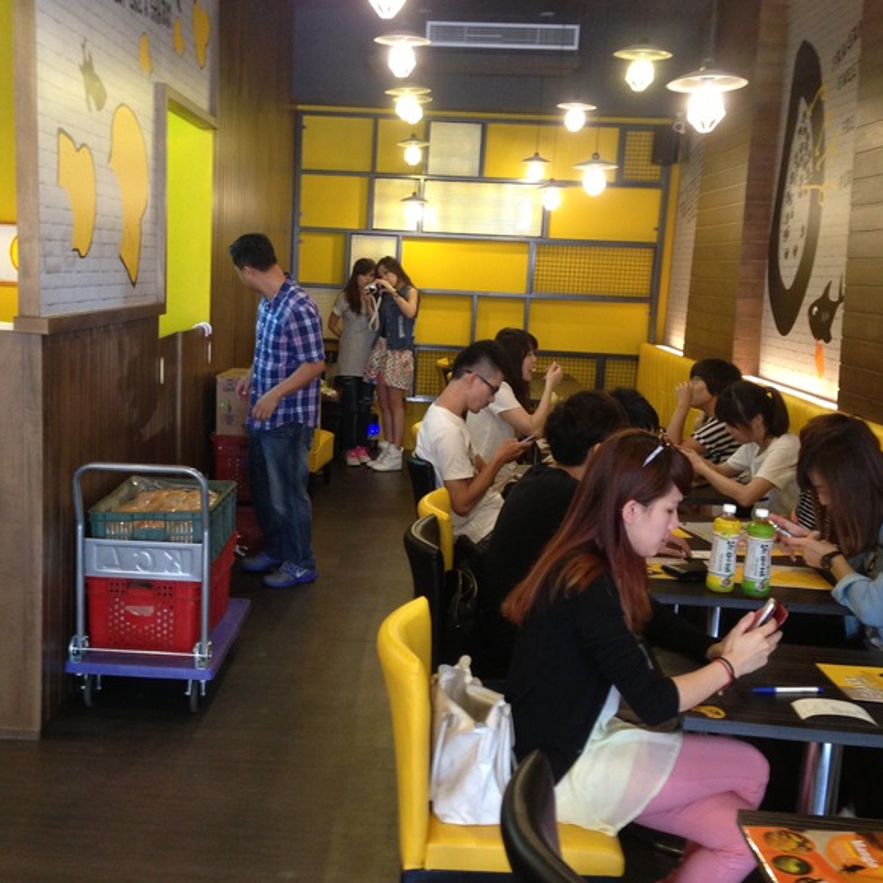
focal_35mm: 40
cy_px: 448
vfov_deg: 41.9
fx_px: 1154
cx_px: 386
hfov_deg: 41.8
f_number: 2.4
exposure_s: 1/20
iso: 160
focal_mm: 4.13
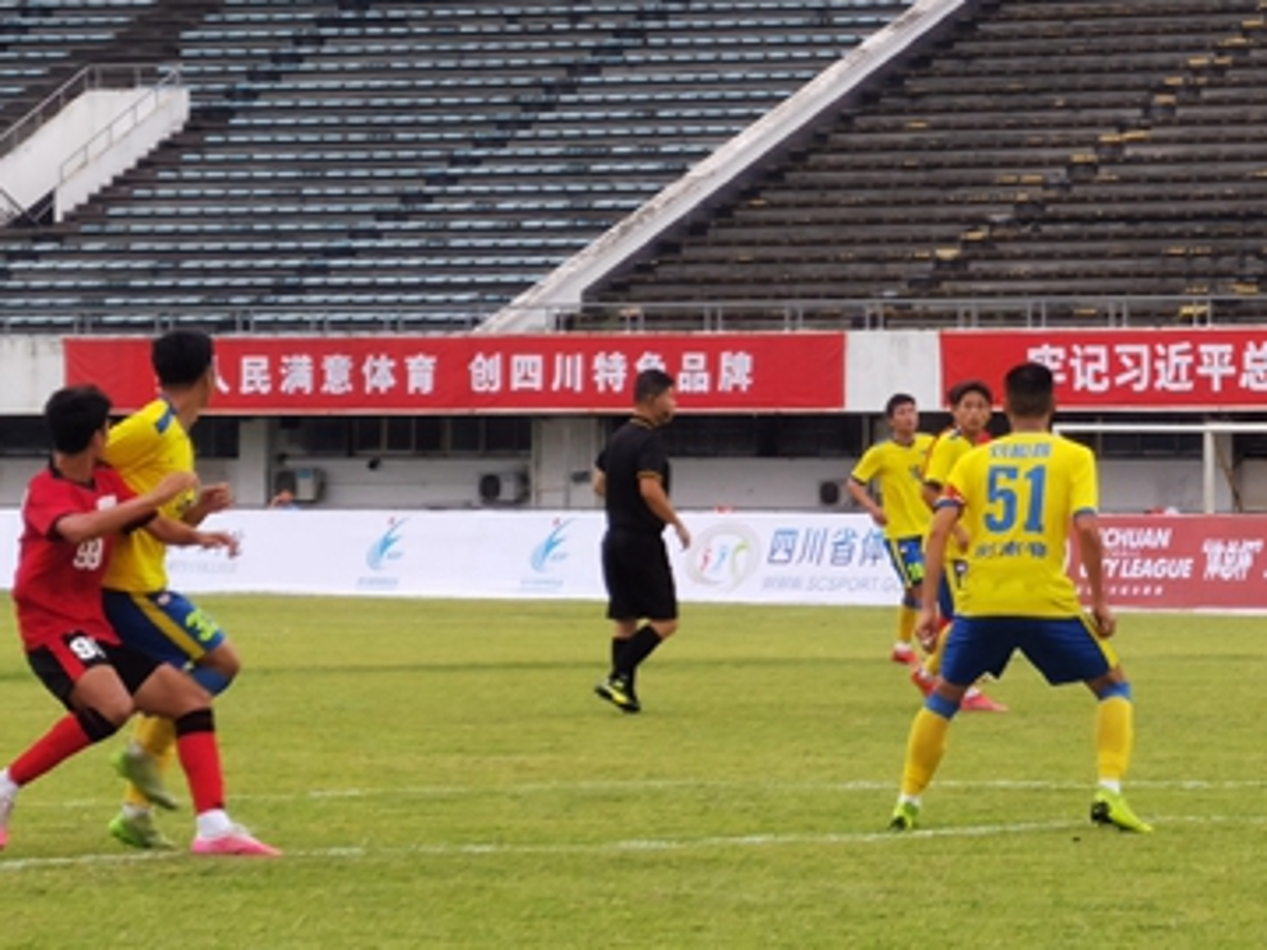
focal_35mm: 225
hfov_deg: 8.8
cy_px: 299
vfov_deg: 6.6
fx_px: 8235
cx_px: 968
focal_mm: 7.48
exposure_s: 1/127
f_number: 2.4
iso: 50
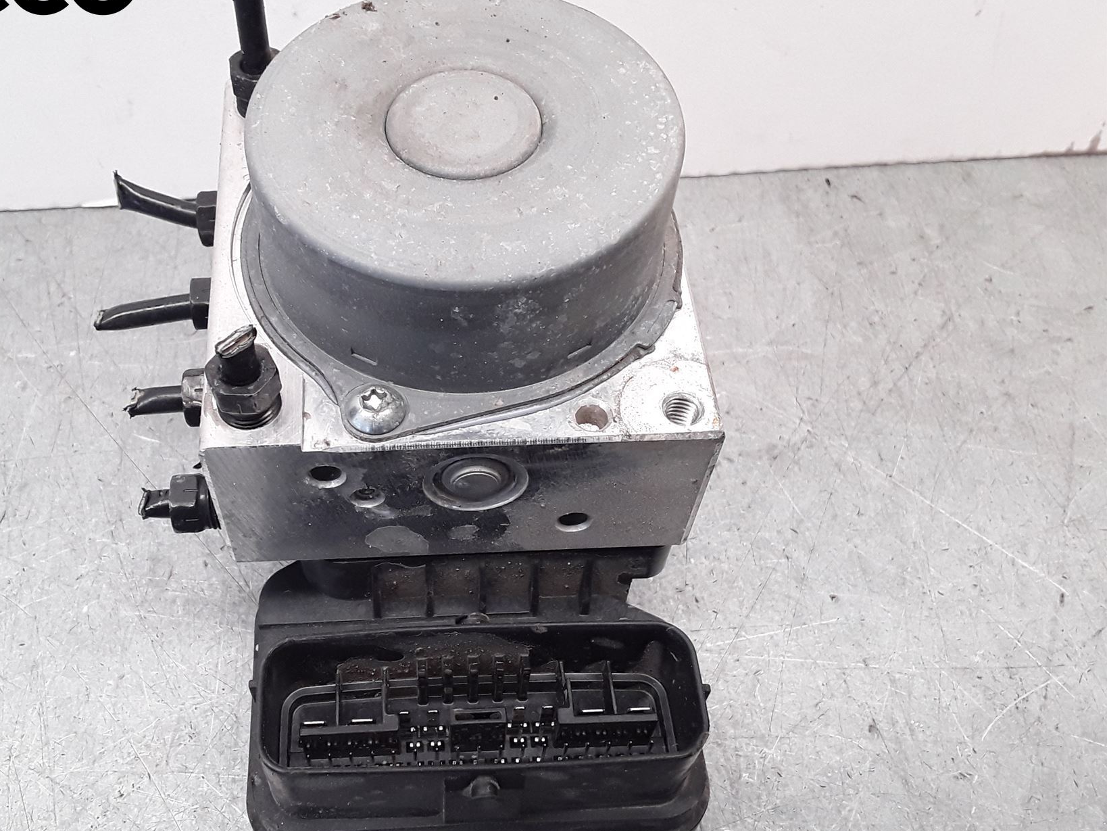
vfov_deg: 40.7
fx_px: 1119
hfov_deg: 52.1
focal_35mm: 35
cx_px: 416
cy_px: 461
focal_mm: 2.91
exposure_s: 1/100
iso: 100
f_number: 1.9
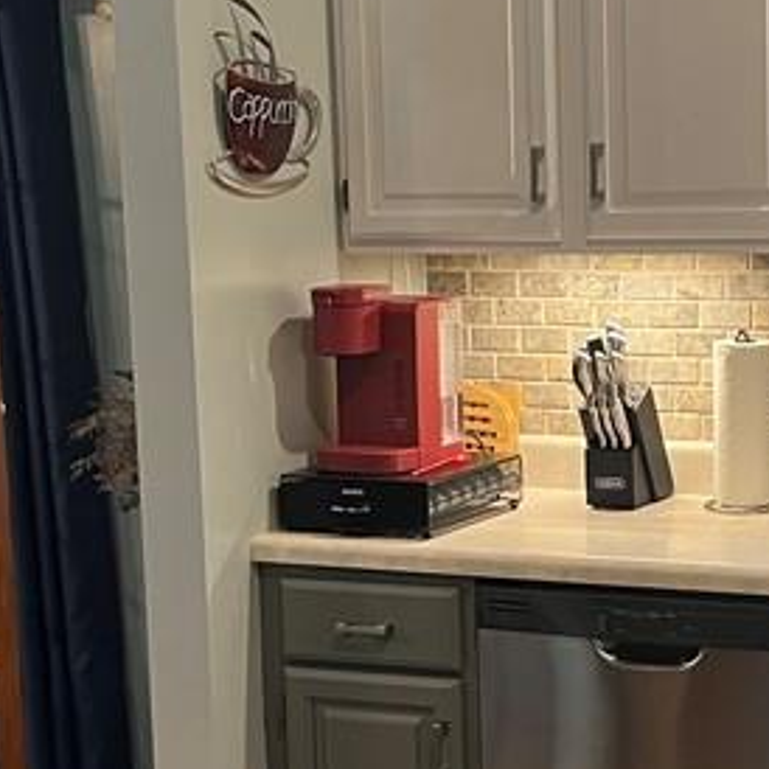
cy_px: 449
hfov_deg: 19.9
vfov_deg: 20.2
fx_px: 2161
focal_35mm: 86
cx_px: 631
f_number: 1.6
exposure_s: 1/60
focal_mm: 5.1
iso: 200
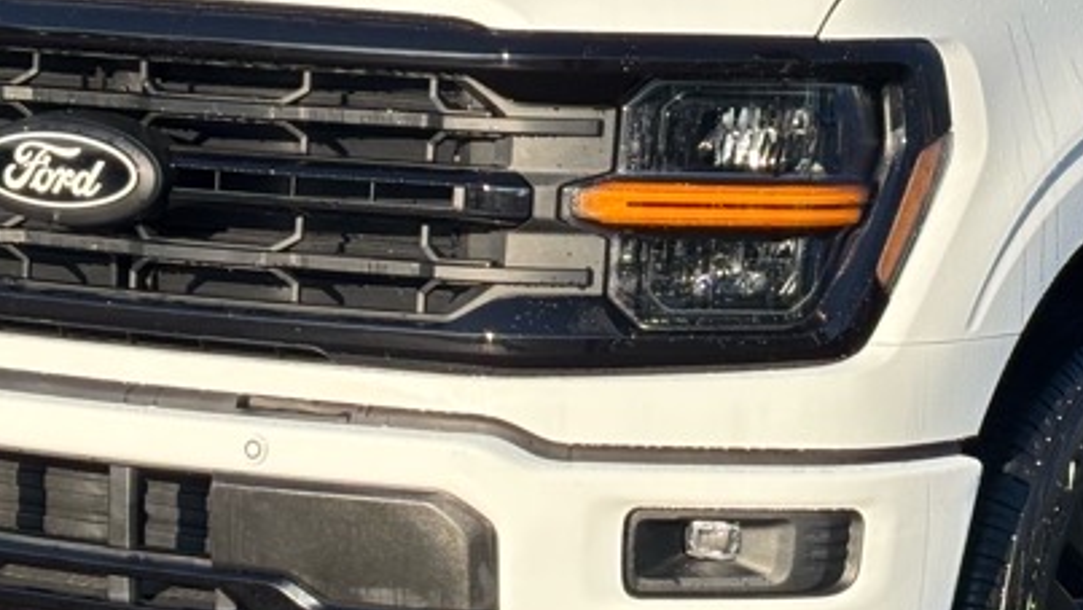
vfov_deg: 8.4
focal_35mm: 144
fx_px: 4137
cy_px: 279
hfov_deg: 14.9
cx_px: 814
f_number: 1.6
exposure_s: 1/1499
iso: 32
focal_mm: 5.96
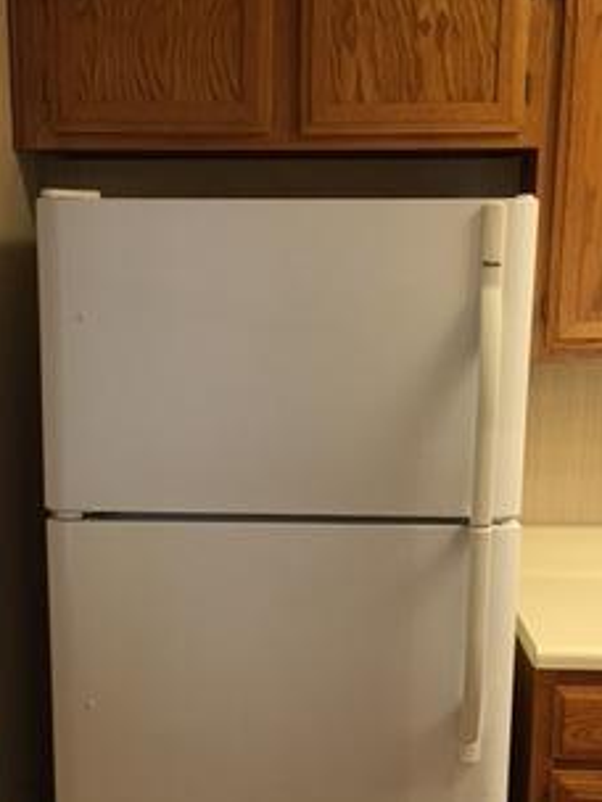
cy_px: 628
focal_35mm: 61
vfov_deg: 31.0
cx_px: 227
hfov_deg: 24.0
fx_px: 1414
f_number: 2.2
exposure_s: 1/17
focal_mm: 4.15
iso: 64
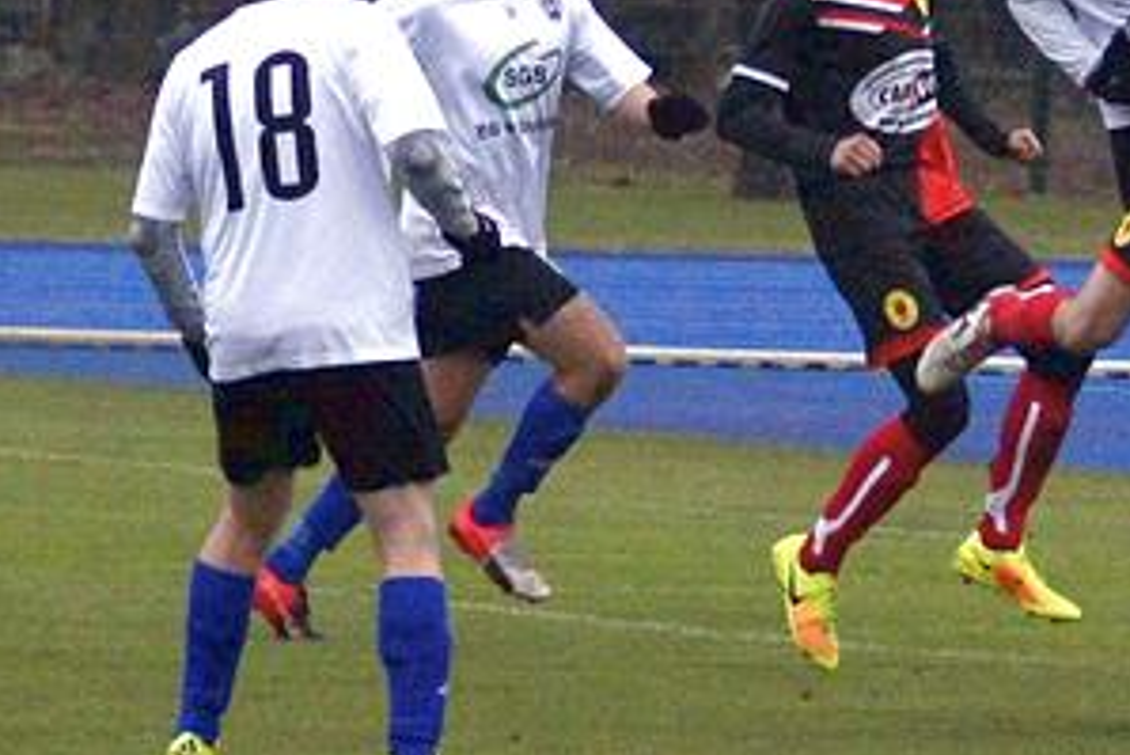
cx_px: 326
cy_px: 324
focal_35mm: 577
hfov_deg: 3.6
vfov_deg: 2.4
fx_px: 18133
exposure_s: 1/640
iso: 1600
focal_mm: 135
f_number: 5
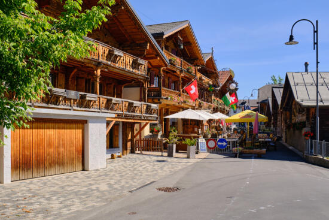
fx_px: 320
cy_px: 110
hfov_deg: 54.4
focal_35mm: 35
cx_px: 164
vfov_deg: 37.9
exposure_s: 1/500
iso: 400
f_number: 8
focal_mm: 23
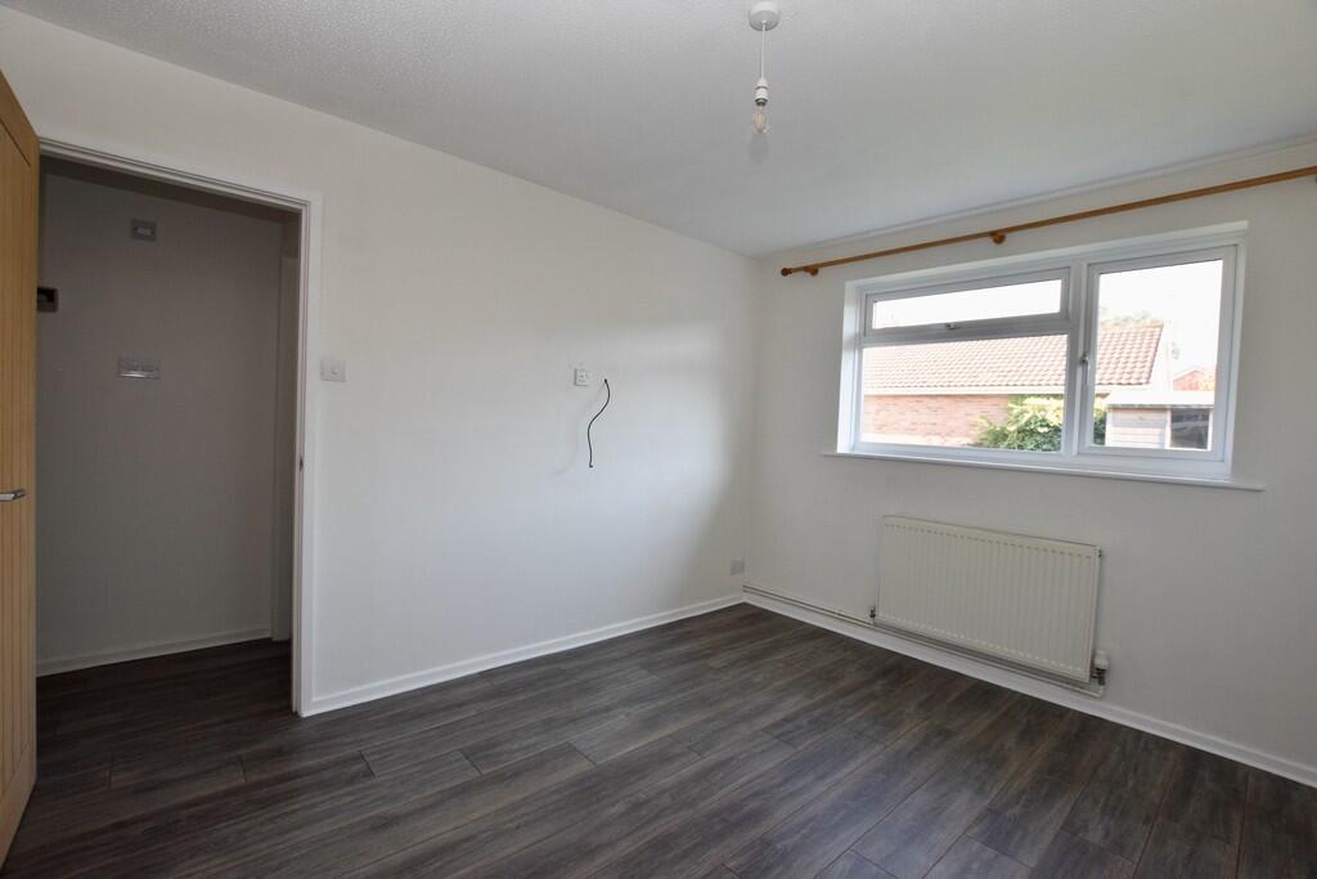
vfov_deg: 77.3
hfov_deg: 100.4
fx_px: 549
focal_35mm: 15
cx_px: 658
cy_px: 440
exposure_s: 1/125
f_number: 5.6
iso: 560
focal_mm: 10
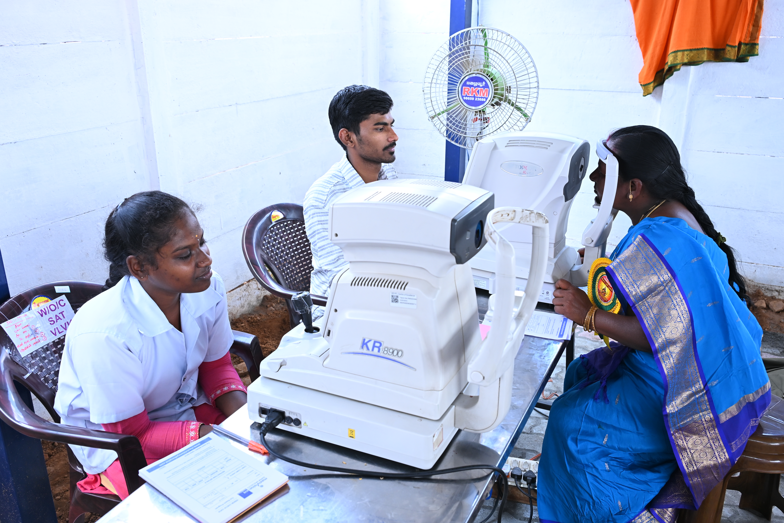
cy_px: 262
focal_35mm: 31
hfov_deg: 60.3
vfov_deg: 42.3
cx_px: 392
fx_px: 675
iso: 800
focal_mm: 31
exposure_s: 1/125
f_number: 6.3
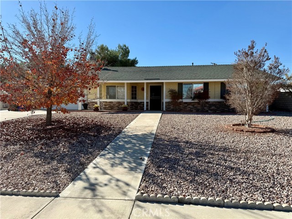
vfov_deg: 56.8
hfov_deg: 71.6
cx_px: 146
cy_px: 110
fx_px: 202
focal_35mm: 24
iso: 80
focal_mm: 6.76
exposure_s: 1/3953
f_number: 1.78
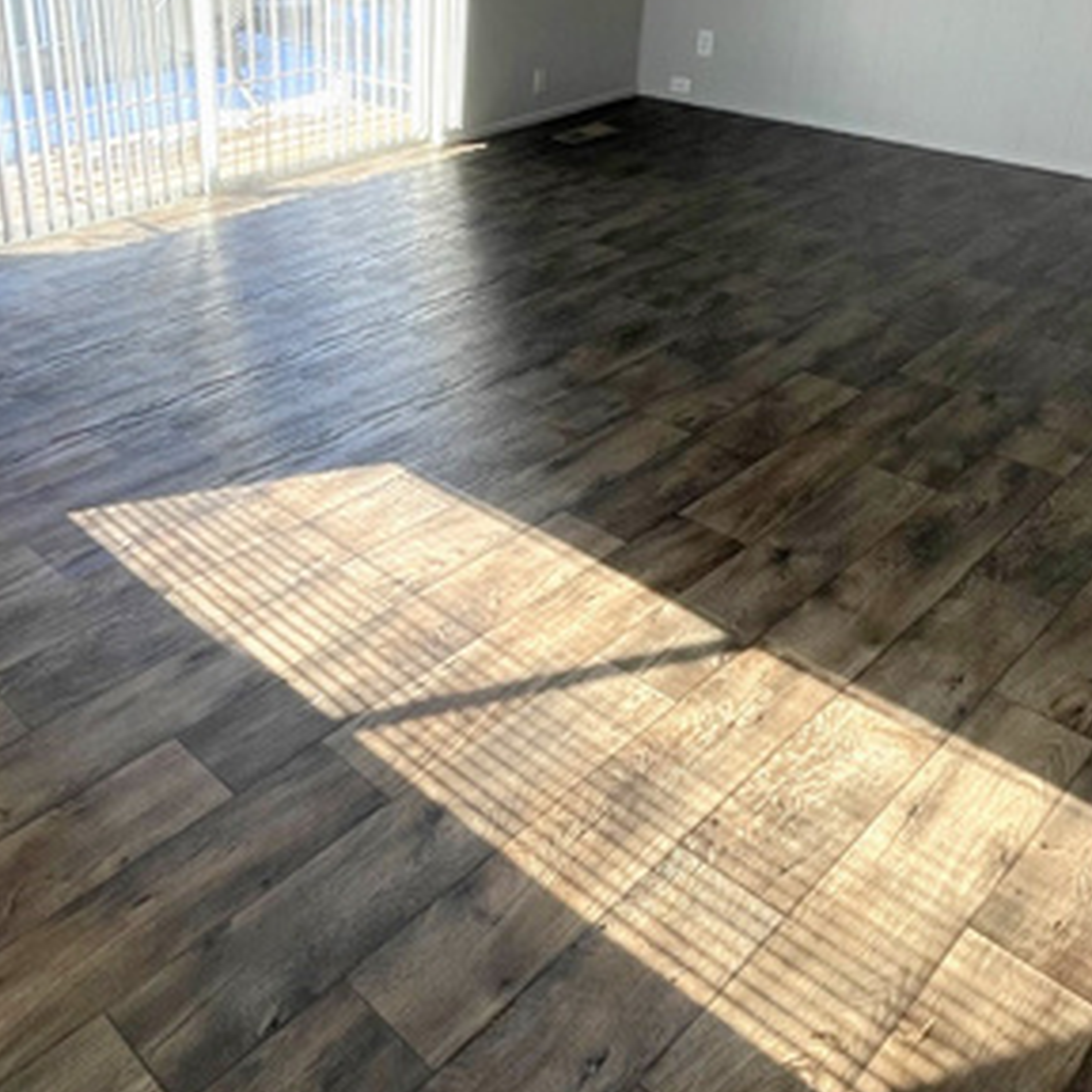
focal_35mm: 33
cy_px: 296
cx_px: 322
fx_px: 1178
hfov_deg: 48.5
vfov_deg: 48.2
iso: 25
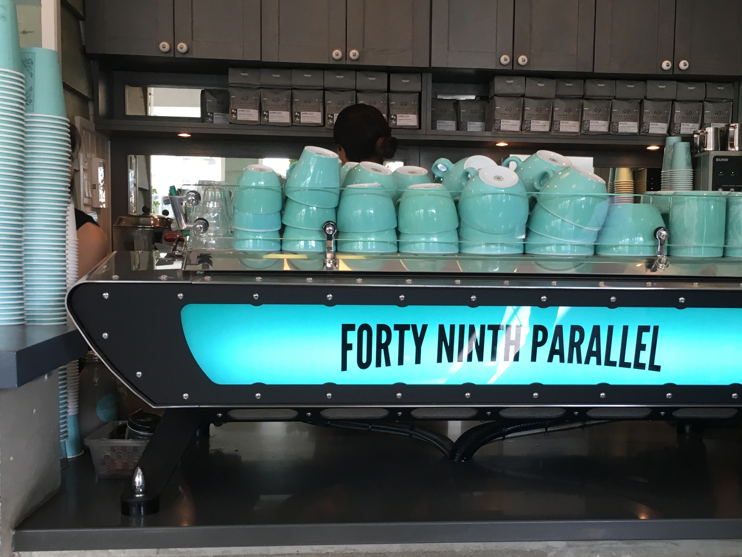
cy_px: 303
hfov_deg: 44.7
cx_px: 426
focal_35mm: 42
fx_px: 900
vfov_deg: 34.3
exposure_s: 1/30
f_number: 2.2
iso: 32
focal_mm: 4.15
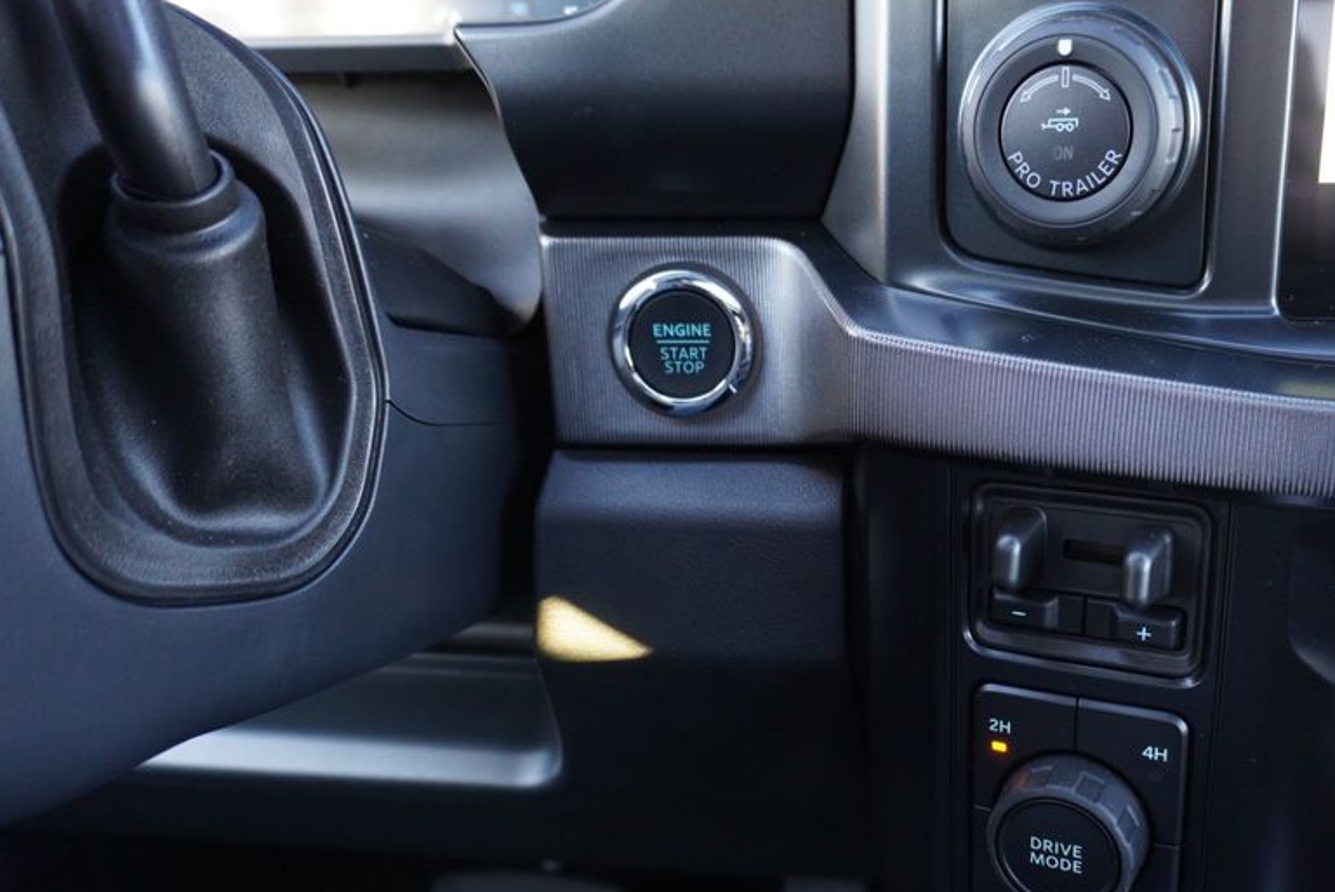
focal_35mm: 32
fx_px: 1187
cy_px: 492
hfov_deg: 57.5
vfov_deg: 41.1
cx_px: 880
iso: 1250
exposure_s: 1/60
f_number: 3.5
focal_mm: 16
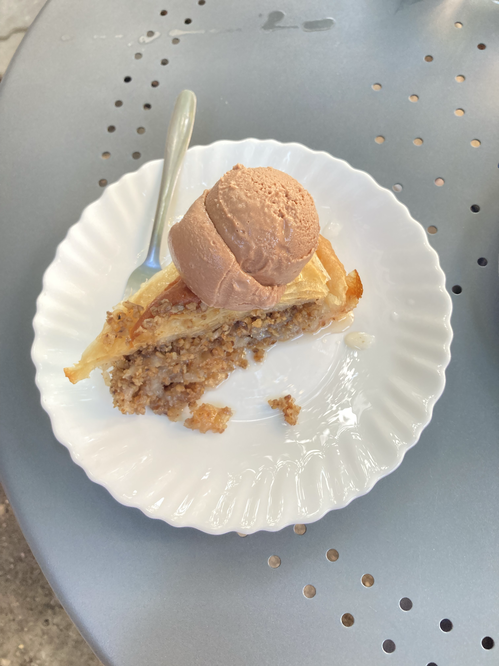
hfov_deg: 49.7
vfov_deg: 63.4
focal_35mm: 28
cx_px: 250
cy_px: 333
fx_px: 538
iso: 100
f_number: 1.8
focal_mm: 3.99
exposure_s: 1/60
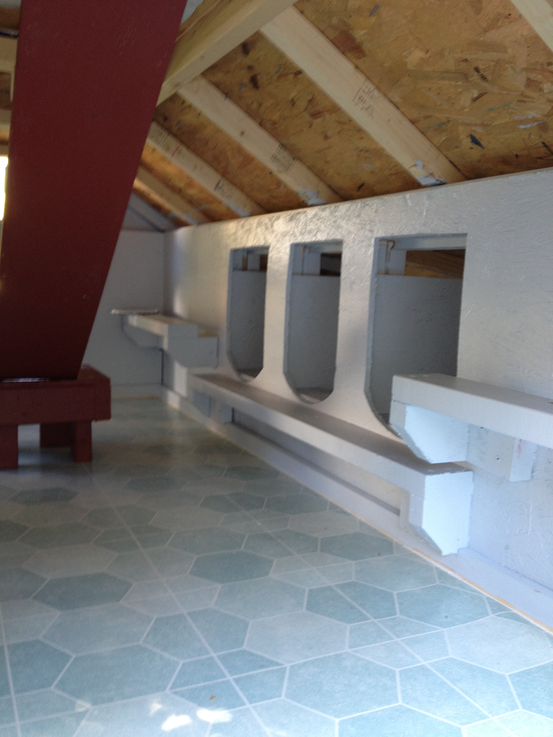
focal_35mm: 35
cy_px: 368
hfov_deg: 40.7
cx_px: 276
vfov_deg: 52.6
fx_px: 746
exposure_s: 1/20
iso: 50
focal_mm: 4.28
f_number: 2.4
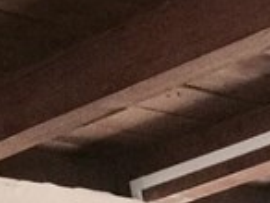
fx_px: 1586
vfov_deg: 6.7
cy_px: 572
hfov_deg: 8.8
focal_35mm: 203
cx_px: 640
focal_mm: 4.15
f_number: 2.2
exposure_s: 1/30
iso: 40
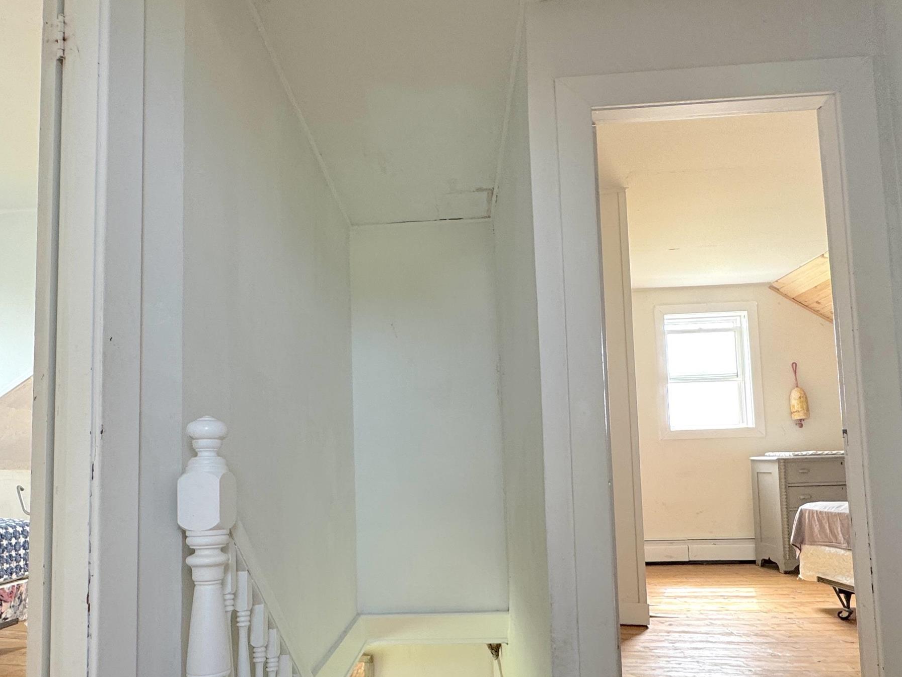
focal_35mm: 24
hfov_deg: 71.4
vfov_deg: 55.8
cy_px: 440
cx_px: 402
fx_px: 625
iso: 125
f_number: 2.2
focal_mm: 2.22
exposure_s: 1/99
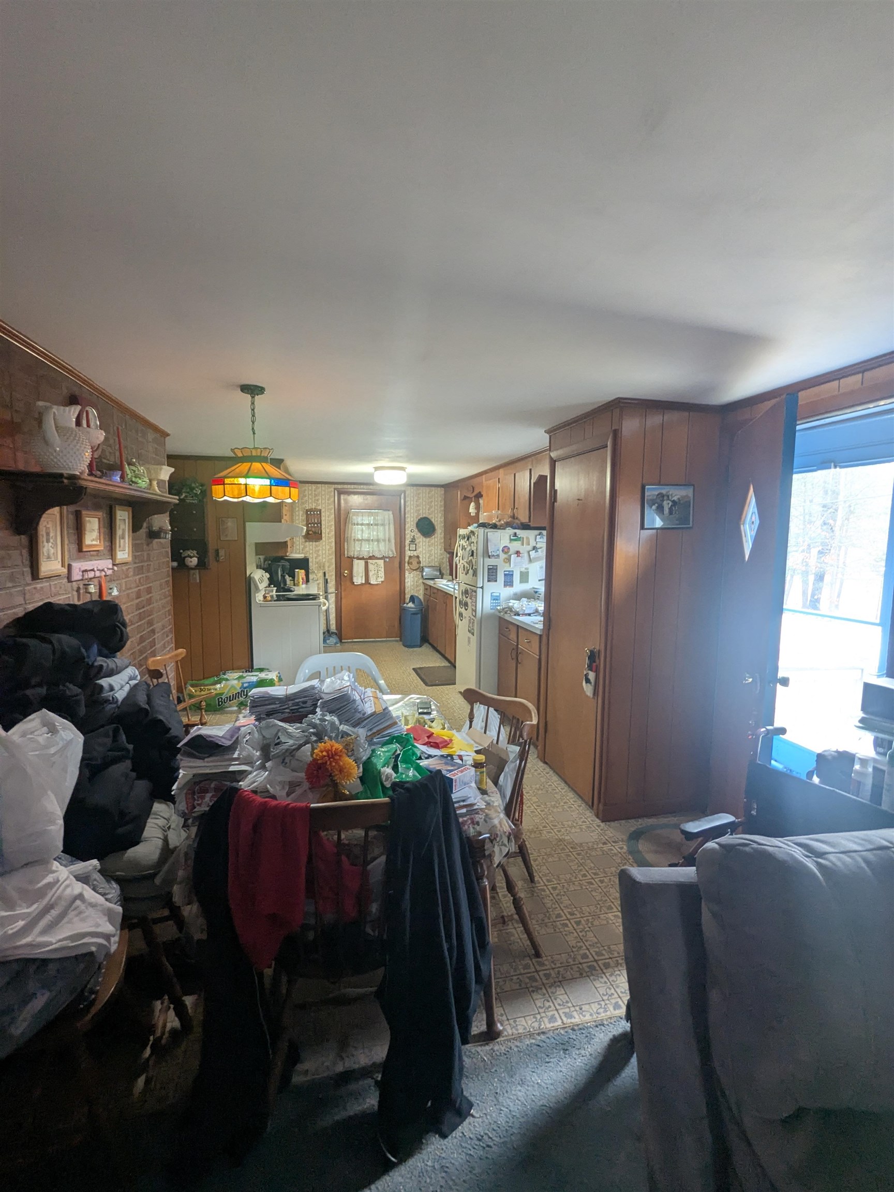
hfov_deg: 78.1
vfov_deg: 94.5
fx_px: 551
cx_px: 447
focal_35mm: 16
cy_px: 596
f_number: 2.2
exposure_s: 1/40
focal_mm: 2.35
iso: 112
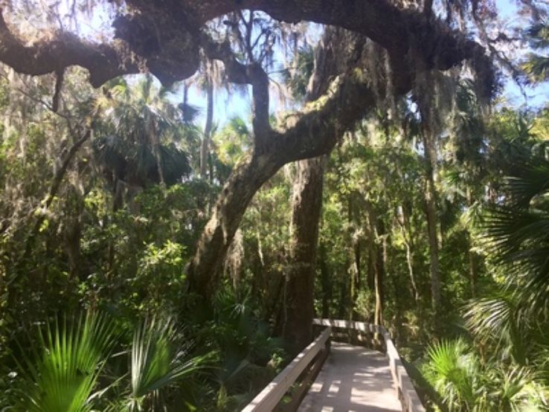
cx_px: 274
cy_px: 206
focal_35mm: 29
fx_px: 460
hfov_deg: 61.6
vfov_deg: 48.3
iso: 32
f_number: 2.2
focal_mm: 4.15
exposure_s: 1/162
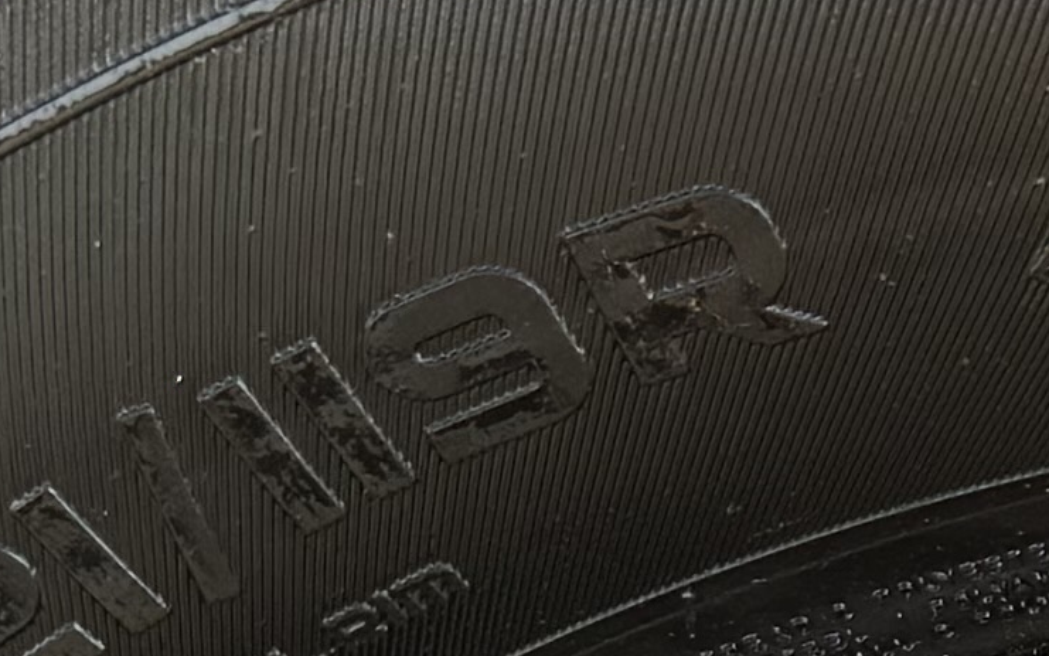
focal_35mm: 196
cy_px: 1638
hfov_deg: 10.3
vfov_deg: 6.4
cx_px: 1622
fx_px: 5603
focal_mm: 6.76
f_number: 1.78
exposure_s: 1/700
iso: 80
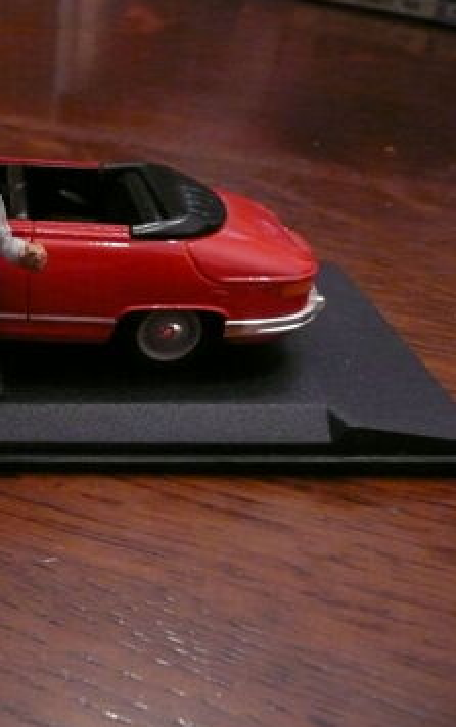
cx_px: -33
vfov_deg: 49.3
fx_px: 794
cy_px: 364
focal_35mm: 40
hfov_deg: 29.3
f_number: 3.3
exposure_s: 1/8
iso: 800
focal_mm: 4.6
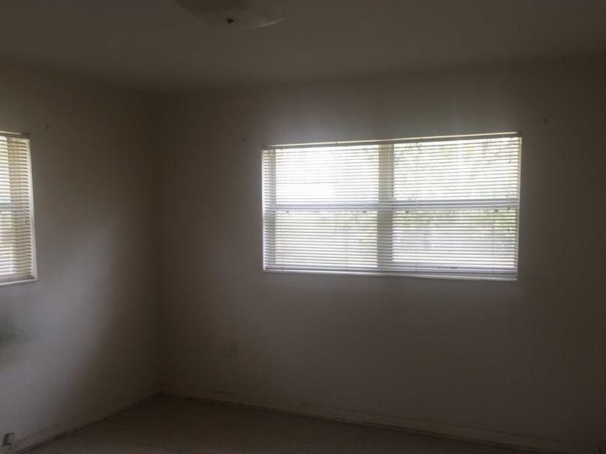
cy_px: 281
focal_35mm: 37
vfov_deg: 38.4
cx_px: 324
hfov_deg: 50.1
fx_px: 648
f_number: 2.2
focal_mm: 4.15
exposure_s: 1/60
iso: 40
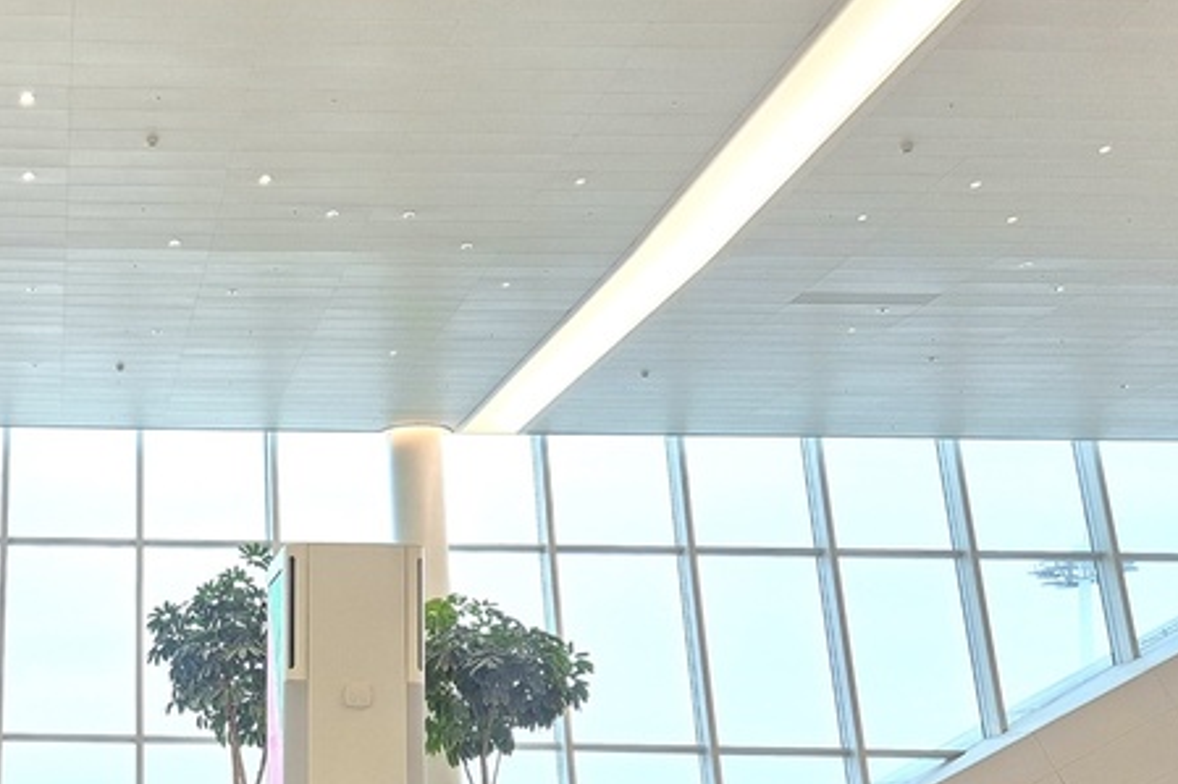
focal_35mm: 48
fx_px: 1570
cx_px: 63
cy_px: 670
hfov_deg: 37.7
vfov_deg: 27.3
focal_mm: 5.4
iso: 160
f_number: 1.8
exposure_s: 1/120
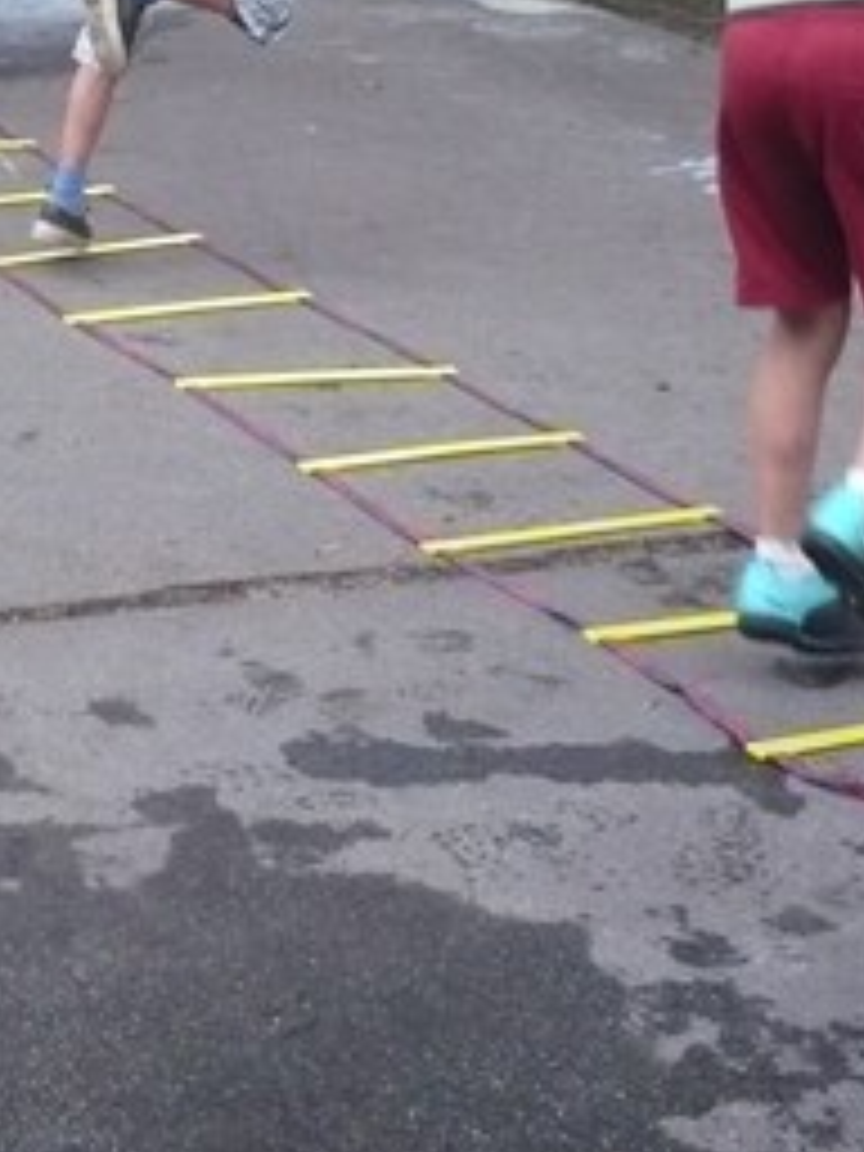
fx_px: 3062
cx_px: 189
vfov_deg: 20.8
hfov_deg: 16.0
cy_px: 104
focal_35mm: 92
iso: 400
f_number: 2.9
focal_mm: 6
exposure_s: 1/100
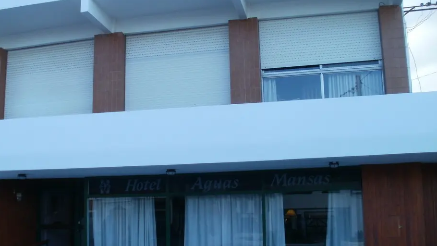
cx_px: 183
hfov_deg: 44.4
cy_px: 149
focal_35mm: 46
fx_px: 533
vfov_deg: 25.9
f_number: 3.5
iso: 160
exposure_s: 1/250
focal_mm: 6.3
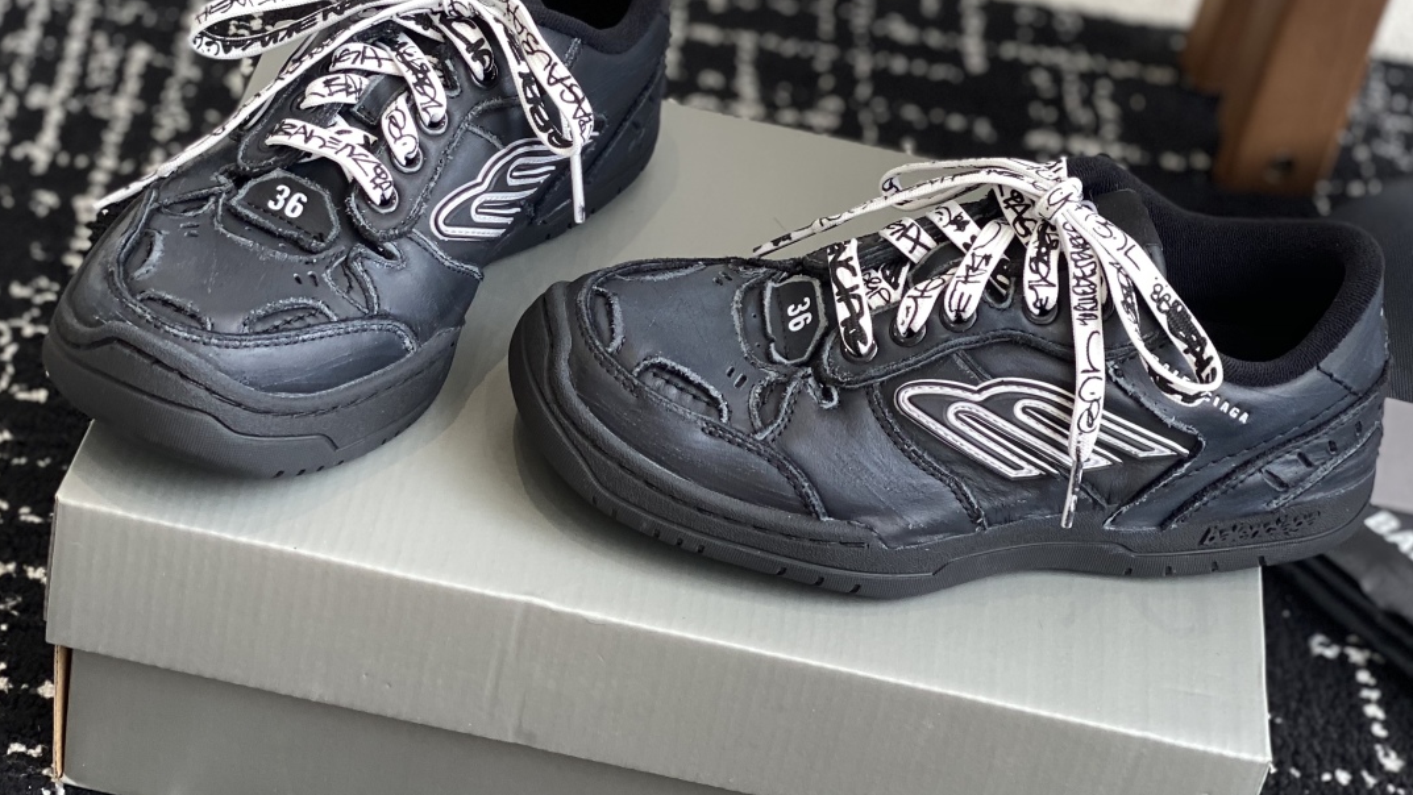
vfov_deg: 15.8
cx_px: 707
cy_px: 204
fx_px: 2848
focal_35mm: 76
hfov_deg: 27.9
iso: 40
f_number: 2
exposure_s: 1/122
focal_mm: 6
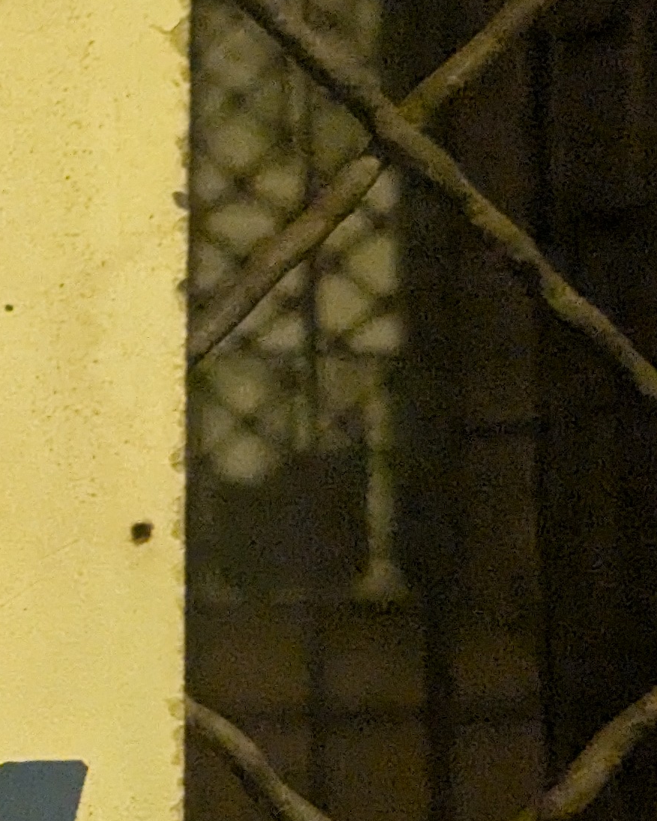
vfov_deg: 18.6
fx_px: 2503
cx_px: -1028
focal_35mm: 103
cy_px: 410
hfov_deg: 11.6
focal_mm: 5.43
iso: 1417
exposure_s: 1/13.6
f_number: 1.89
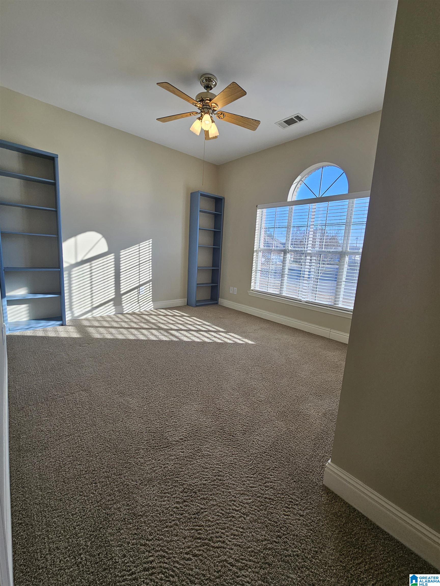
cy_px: 293
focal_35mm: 13
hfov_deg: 89.9
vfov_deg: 106.2
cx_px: 220
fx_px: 220
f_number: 2.2
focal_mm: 2.2
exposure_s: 1/136
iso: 50
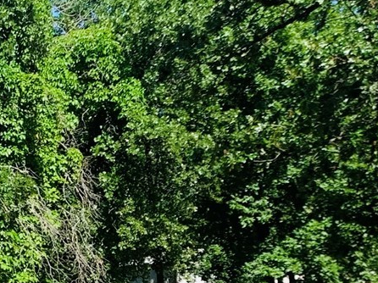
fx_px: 1222
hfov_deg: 17.6
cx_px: 142
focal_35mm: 112
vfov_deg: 12.9
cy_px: 346
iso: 25
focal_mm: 4.25
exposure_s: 1/1190
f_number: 1.8
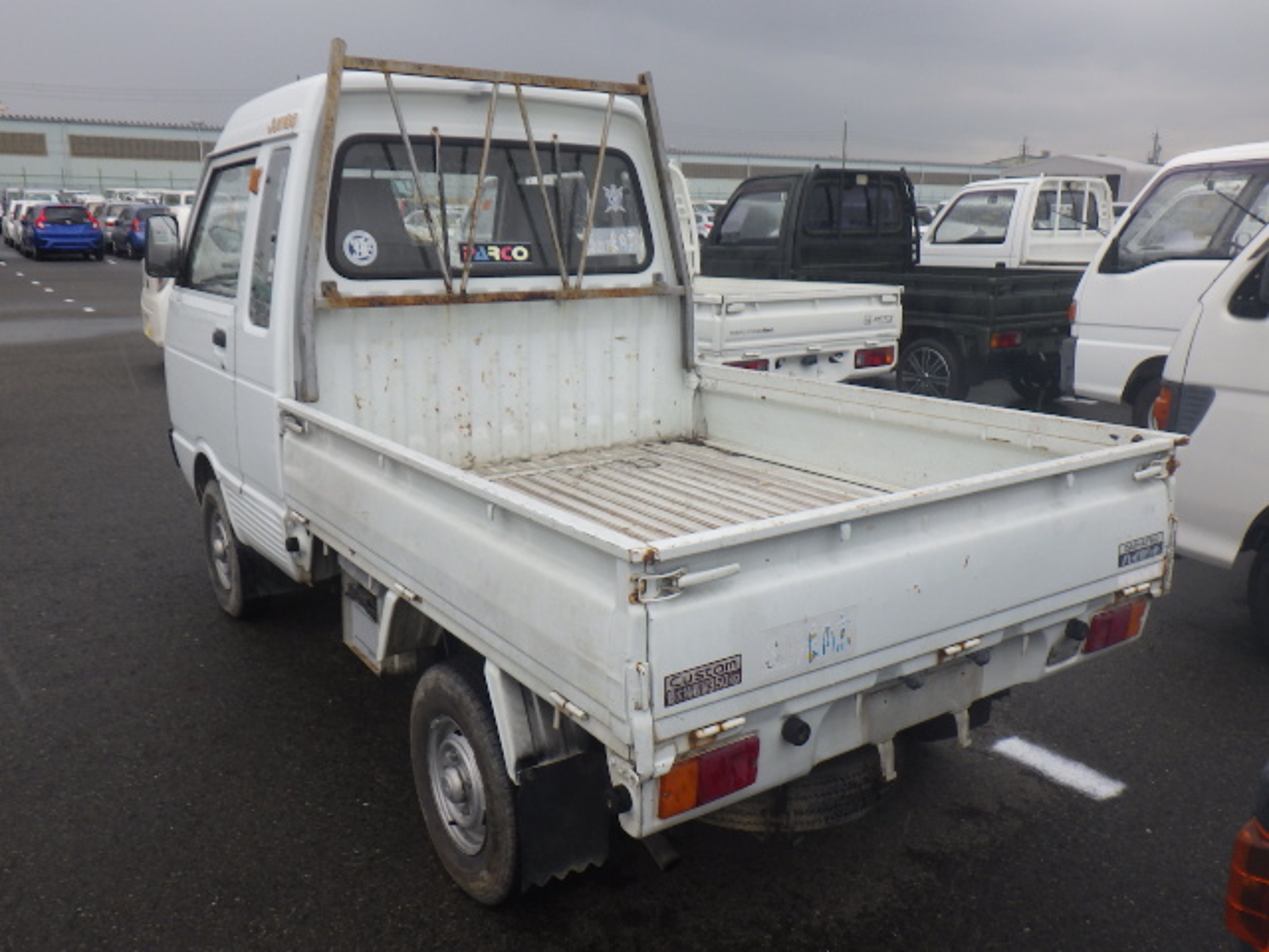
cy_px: 476
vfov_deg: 49.7
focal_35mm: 28
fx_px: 1026
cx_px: 634
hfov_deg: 63.4
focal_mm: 5
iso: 125
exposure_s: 1/250
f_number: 4.2
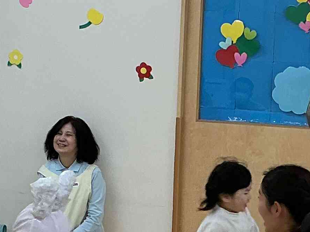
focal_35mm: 131
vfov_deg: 11.3
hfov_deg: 14.9
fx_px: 1173
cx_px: 51
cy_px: 108
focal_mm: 3
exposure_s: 1/120
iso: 40
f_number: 1.8
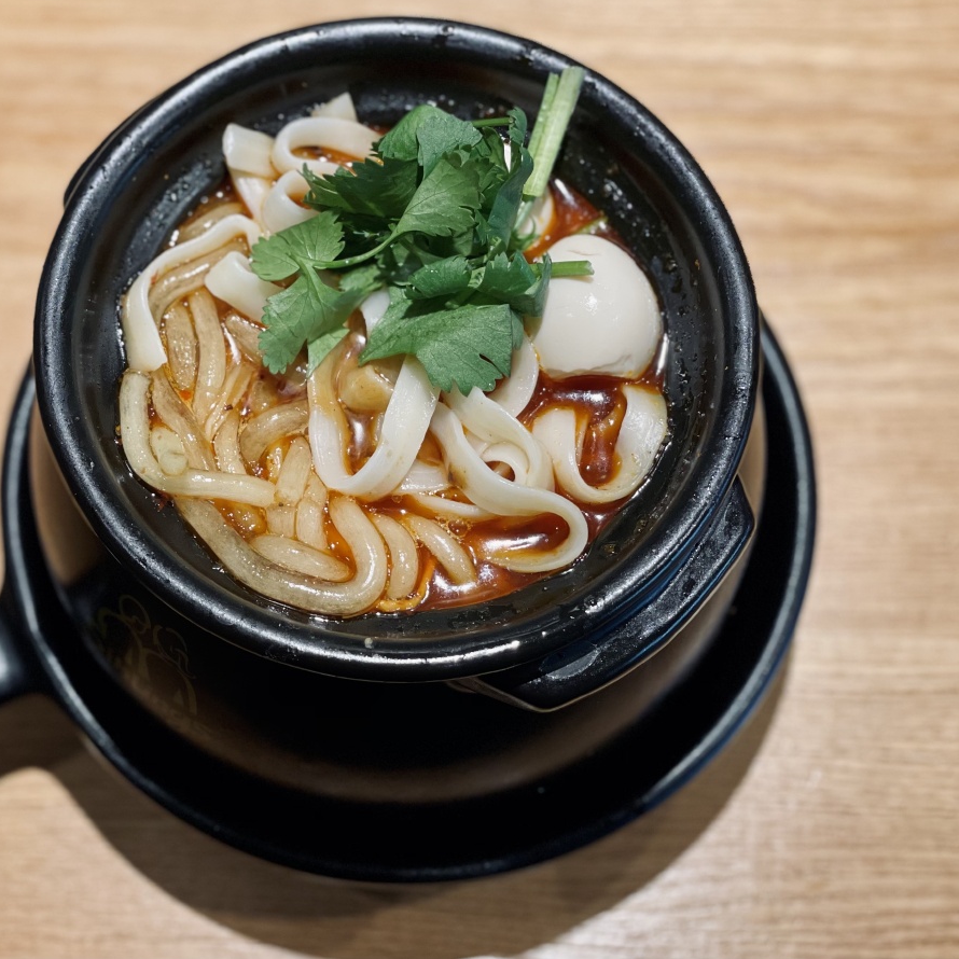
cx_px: 416
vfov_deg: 27.7
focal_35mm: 62
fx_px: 1943
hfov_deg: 27.7
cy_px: 475
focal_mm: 6
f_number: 2
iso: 100
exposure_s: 1/100
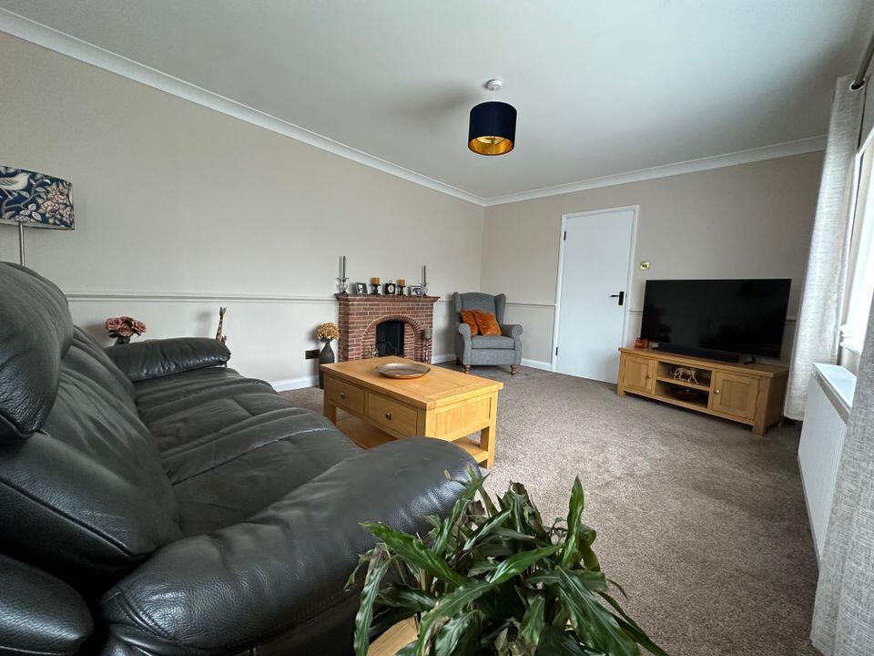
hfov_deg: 102.1
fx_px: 353
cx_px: 437
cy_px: 328
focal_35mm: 14
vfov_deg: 85.7
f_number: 2.2
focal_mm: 2.22
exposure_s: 1/99
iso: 320
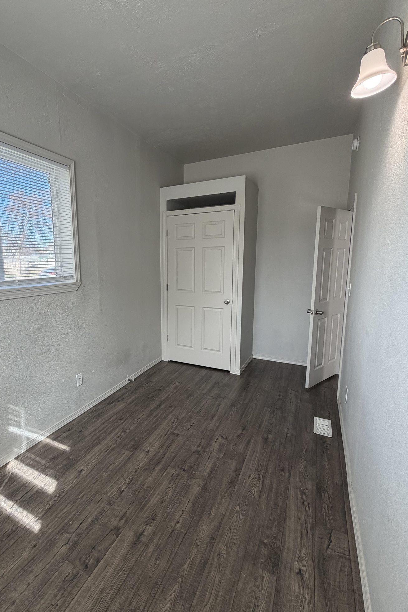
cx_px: 165
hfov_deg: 69.8
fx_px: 289
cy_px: 306
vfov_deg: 93.3
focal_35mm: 17
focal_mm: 2.22
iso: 125
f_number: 2.2
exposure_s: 1/120
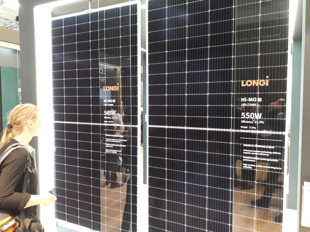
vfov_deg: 51.4
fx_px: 242
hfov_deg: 65.3
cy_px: 116
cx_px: 155
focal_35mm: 27
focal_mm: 3.6
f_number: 1.9
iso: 200
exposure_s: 1/25
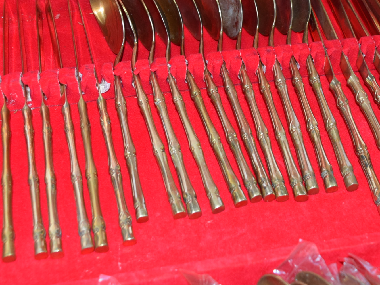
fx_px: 780
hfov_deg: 27.4
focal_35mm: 71
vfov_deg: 20.5
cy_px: 58
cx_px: 214
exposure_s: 1/100
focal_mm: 22
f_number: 5
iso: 800
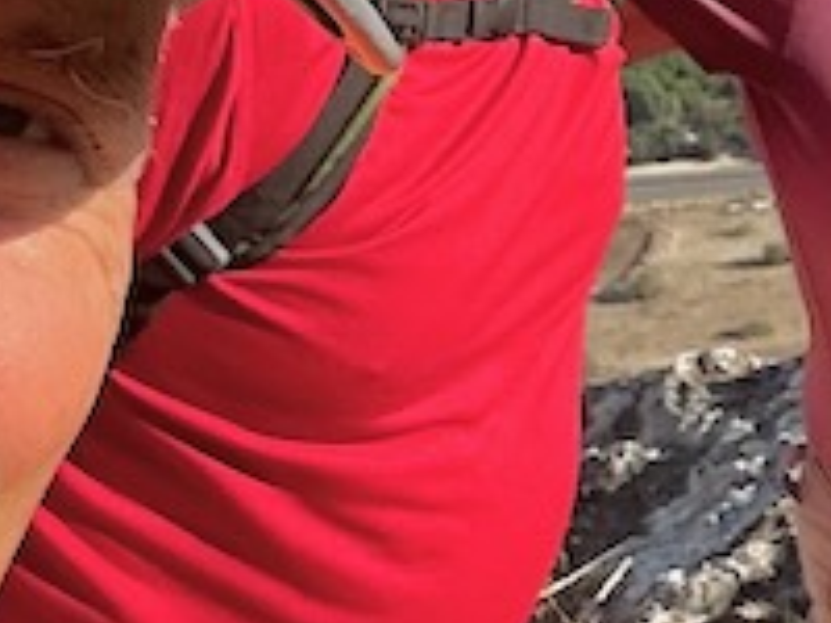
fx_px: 3529
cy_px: -332
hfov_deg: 12.5
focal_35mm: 147
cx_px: 1367
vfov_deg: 9.8
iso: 25
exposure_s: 1/1038
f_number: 1.9
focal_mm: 2.69
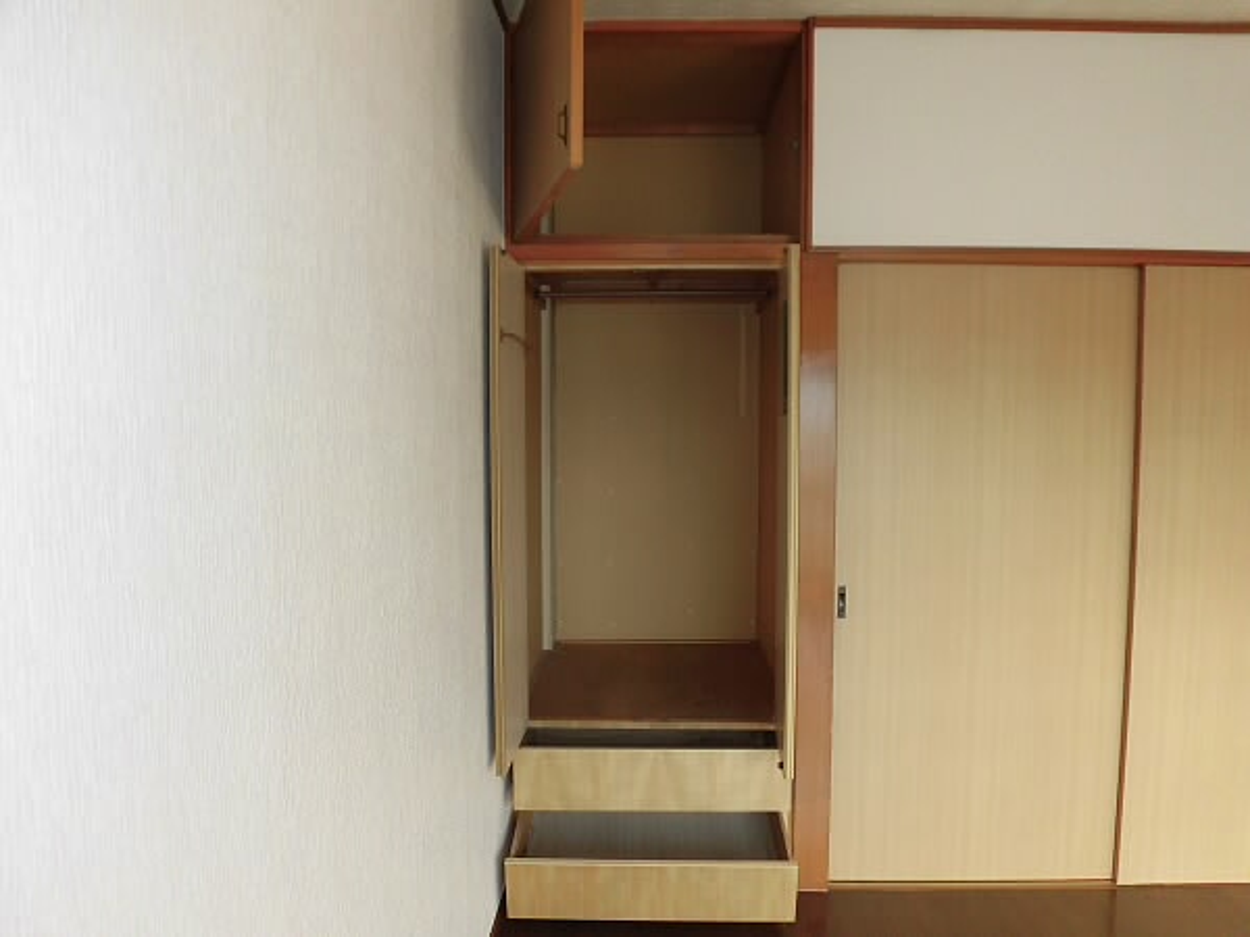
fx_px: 867
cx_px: 625
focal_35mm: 24
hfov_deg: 71.6
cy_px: 468
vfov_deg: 56.8
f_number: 3.1
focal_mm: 4.3
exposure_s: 1/60
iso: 100
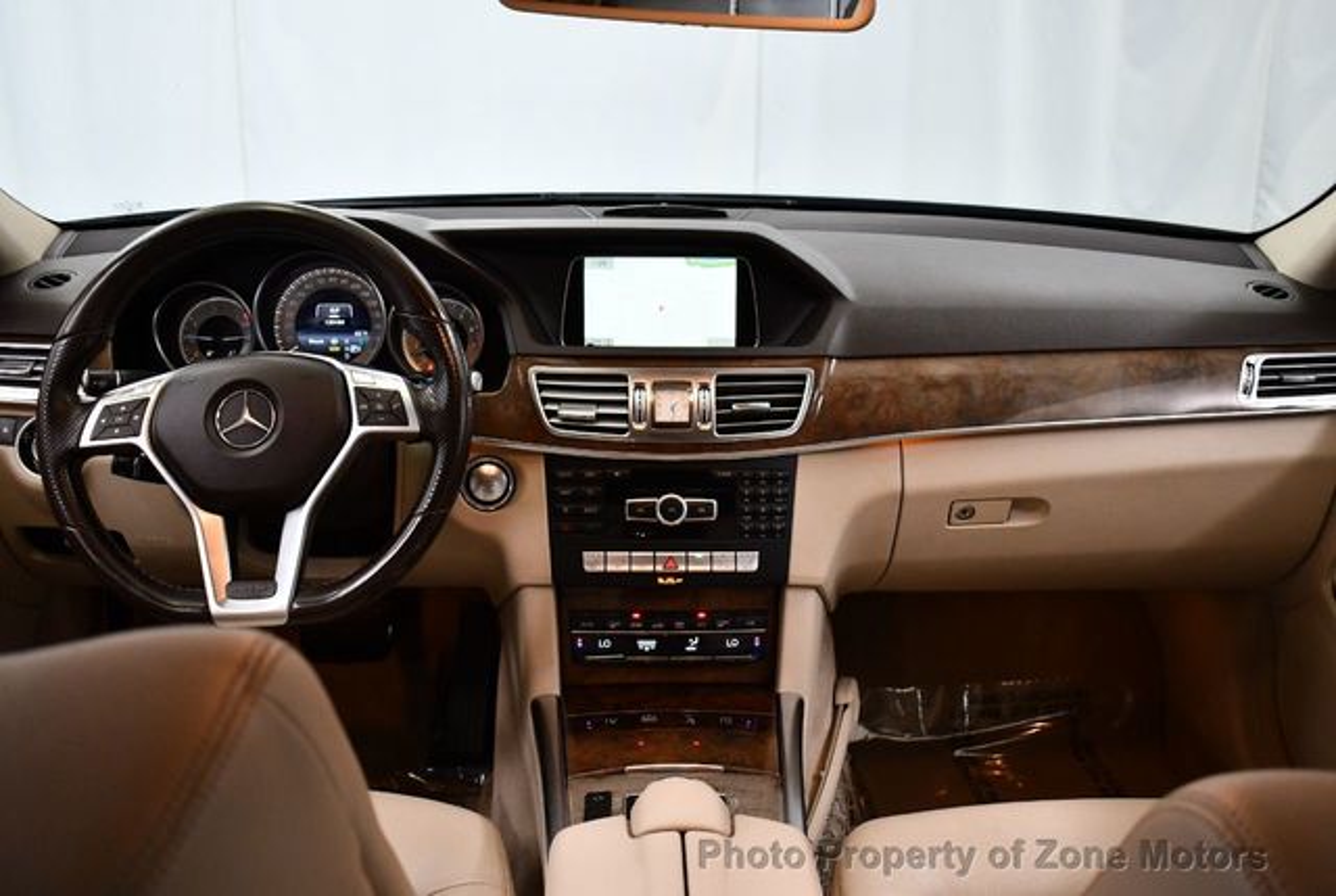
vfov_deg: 37.0
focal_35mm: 36
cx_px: 668
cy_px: 448
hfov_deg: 53.1
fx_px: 1338
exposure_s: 1/125
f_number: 3.5
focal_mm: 18
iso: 1400
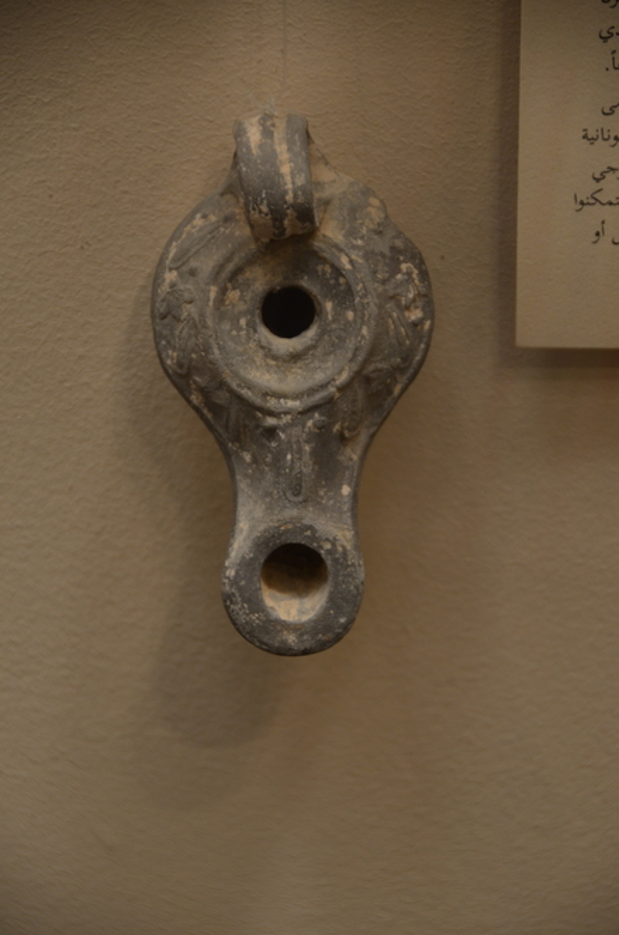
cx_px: 310
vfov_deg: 9.2
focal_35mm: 225
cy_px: 468
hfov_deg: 6.1
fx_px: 5827
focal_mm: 150
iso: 500
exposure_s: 1/30
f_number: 5.6
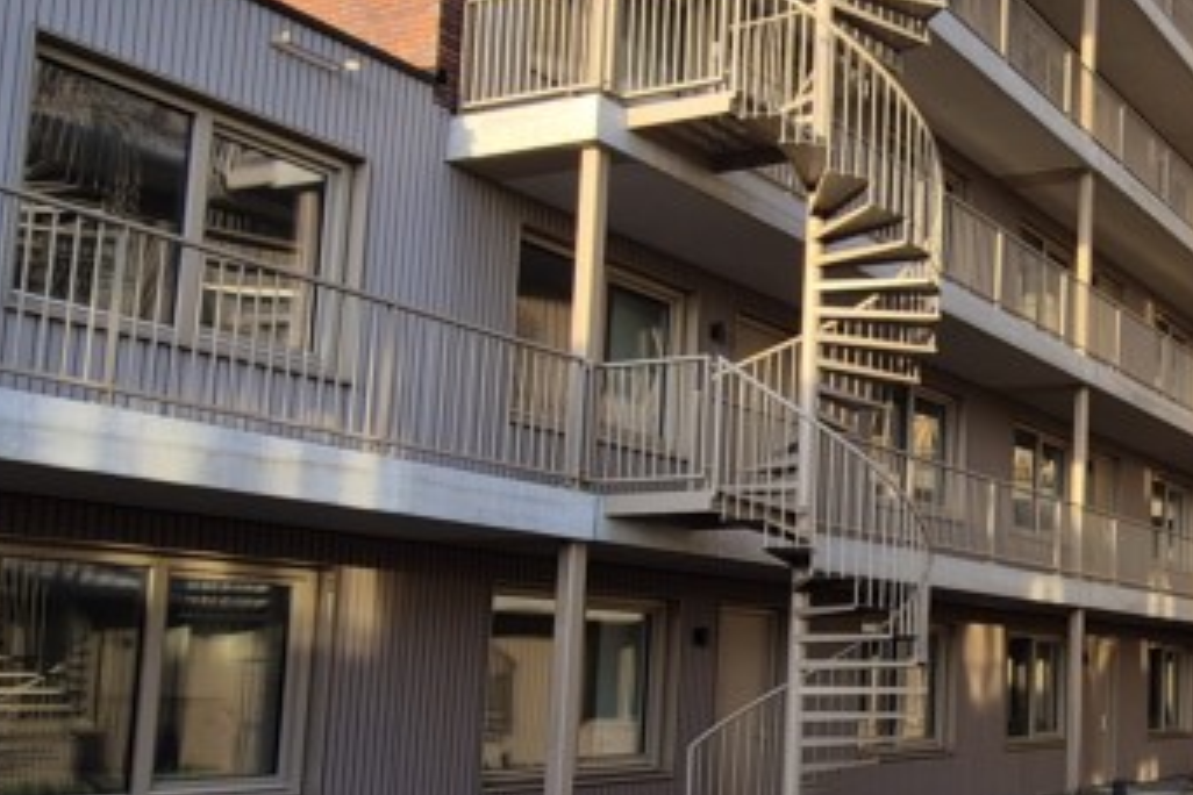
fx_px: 1259
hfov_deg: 42.6
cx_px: 1231
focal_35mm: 38
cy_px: 544
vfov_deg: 34.7
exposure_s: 1/297
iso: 50
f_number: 2.2
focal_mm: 2.2
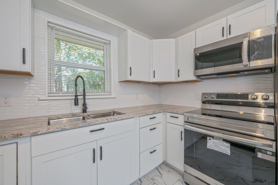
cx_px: 139
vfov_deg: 81.1
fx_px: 108
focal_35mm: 14
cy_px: 92
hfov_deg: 104.3
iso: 320
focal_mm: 14
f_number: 9
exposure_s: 1/50
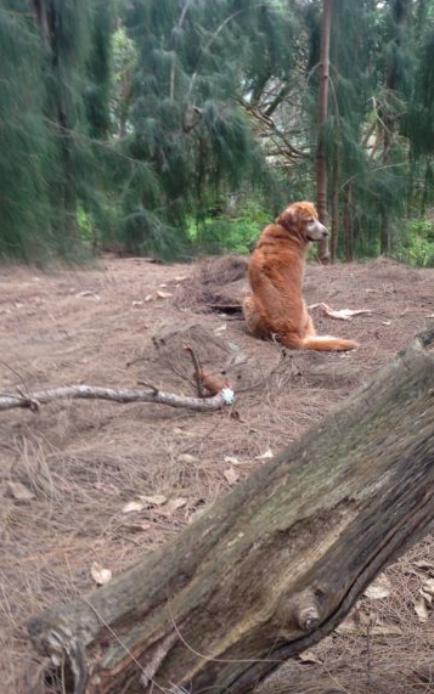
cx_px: 320
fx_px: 870
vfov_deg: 43.3
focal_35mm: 46
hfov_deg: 27.6
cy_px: 278
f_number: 2.4
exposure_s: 1/60
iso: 50
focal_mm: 4.12
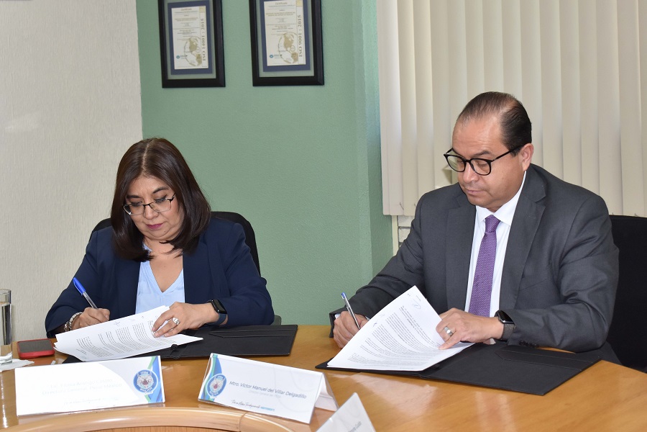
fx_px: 809
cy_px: 216
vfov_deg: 29.9
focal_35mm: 45
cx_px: 324
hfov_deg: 43.6
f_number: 4.2
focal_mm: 30
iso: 400
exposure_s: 1/60
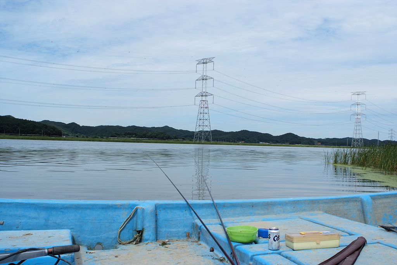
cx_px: 198
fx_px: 397
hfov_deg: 53.1
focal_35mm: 36
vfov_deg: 37.0
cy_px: 132
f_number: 11
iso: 200
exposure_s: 1/350
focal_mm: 24
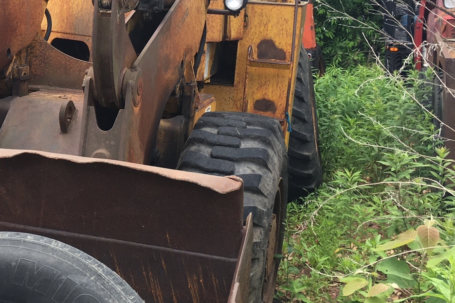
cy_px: 104
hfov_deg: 29.3
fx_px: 822
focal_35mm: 65
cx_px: 20
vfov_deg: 20.9
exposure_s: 1/120
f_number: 2.2
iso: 25
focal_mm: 4.15
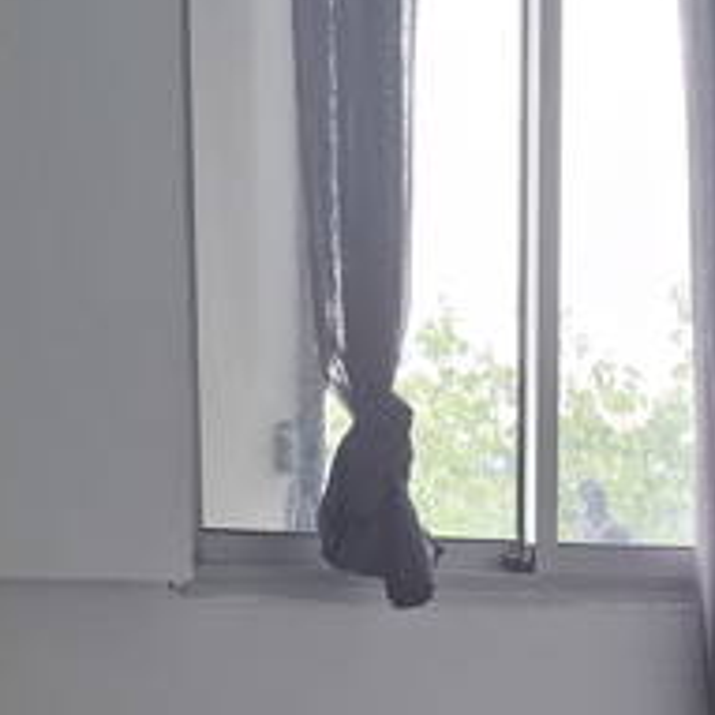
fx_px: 1963
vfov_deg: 18.8
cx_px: 779
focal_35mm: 84
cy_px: 988
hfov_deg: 19.8
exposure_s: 1/100
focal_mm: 5.54
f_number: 1.8
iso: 80
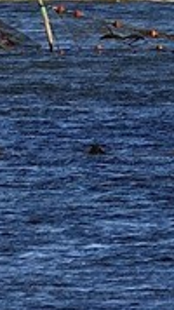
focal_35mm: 1601
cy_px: -576
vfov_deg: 1.3
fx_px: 13144
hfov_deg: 0.8
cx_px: 912
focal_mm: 170
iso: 200
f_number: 9
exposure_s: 1/400
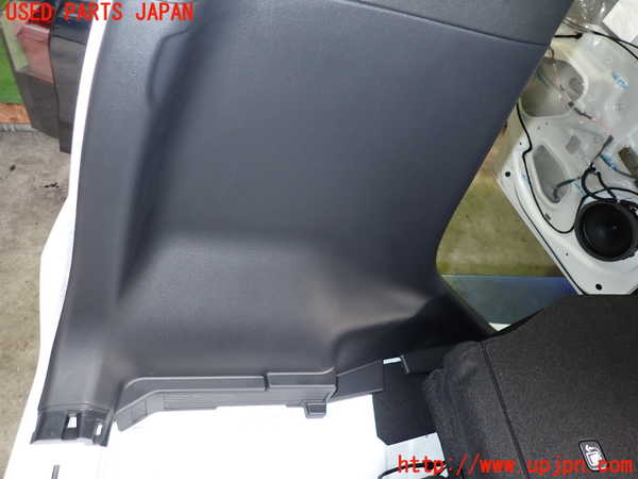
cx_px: 319
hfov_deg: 69.4
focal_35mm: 25
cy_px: 240
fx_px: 461
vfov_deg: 54.9
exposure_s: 1/30
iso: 200
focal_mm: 4.5
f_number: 2
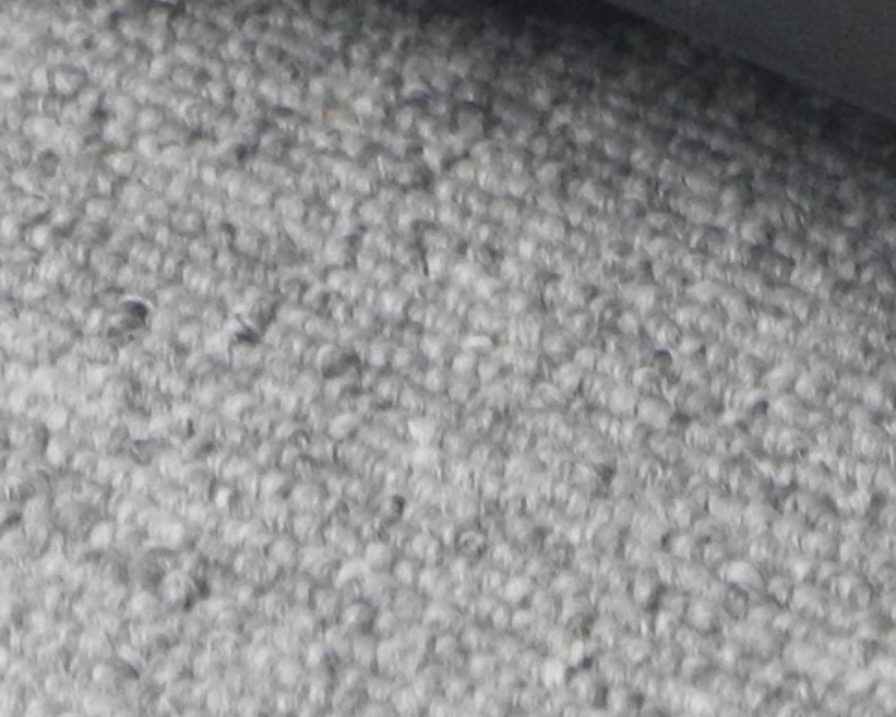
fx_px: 14532
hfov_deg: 3.5
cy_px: -760
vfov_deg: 2.8
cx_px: 905
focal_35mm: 548
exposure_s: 1/25
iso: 400
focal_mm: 22.5
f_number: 4.5
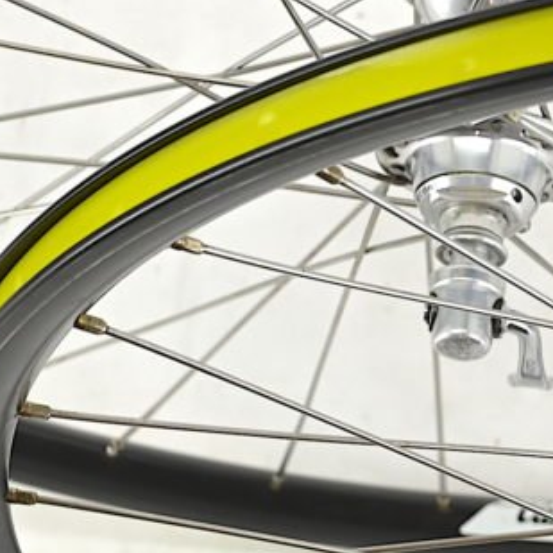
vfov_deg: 6.1
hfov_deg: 6.1
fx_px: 5151
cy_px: 108
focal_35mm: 285
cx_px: 916
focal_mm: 54
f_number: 8
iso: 180
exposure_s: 1/30
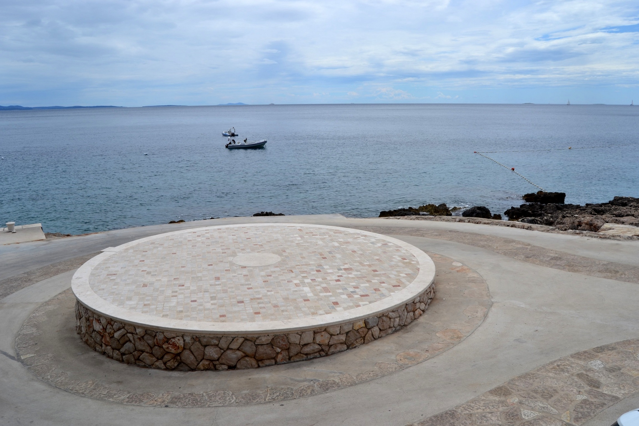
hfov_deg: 67.4
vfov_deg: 47.9
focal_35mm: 27
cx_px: 320
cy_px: 213
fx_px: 479
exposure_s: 1/400
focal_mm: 18
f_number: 10
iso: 100
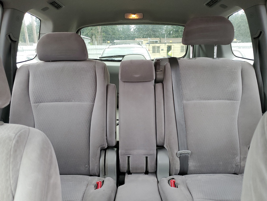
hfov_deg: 67.3
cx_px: 134
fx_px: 201
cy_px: 100
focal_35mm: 26
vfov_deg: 53.1
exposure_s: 1/60.2
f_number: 1.5
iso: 111
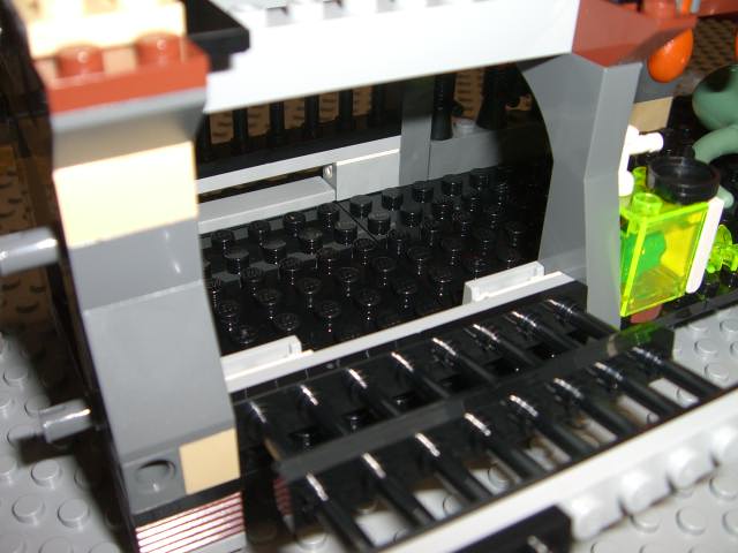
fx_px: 810
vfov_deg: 37.7
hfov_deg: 49.0
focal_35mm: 38
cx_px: 369
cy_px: 276
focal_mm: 6.2
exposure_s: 1/60
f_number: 2.7
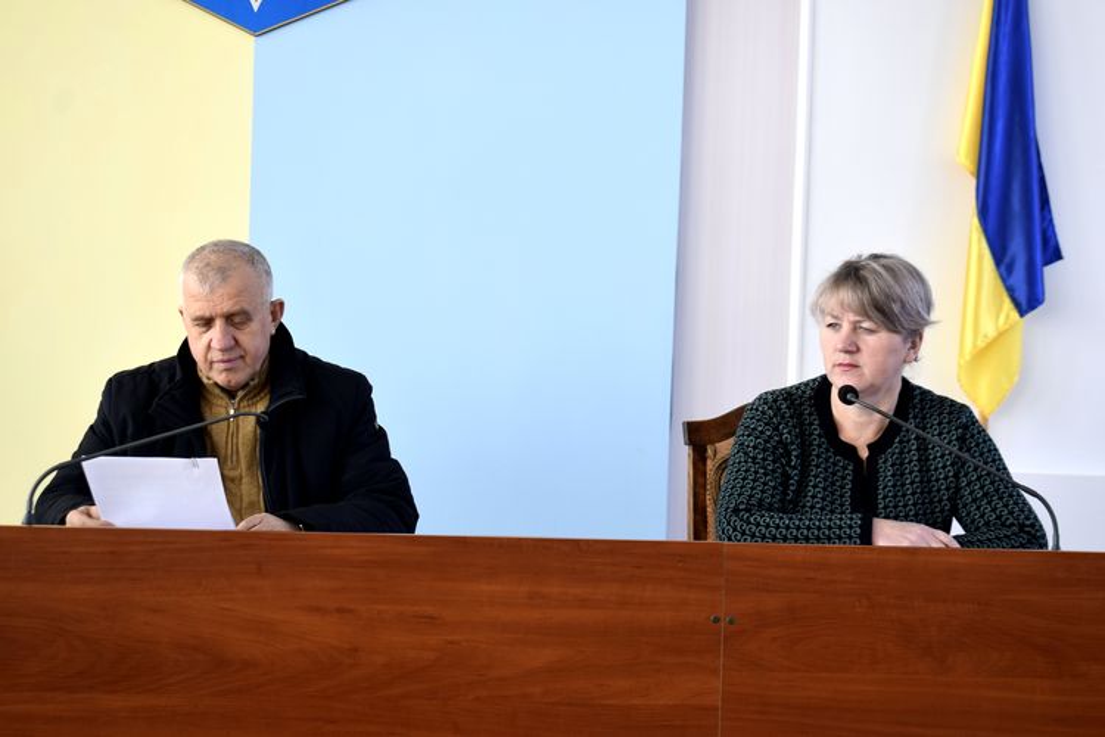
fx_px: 1934
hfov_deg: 31.9
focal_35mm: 63
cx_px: 552
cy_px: 368
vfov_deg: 21.6
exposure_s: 1/125
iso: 400
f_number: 5.6
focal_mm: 42
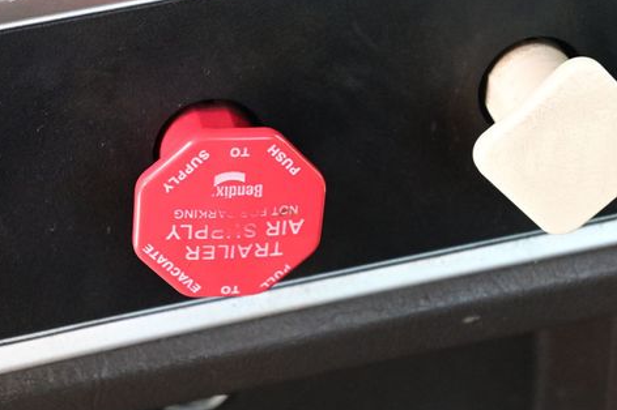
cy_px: 219
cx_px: 305
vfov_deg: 14.3
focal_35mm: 96
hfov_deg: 21.3
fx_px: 1639
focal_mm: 47
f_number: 6
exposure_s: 1/80
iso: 4000
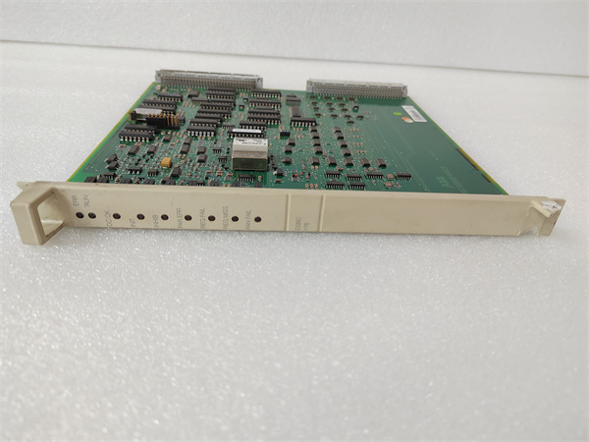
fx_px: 391
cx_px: 294
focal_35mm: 23
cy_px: 221
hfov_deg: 73.9
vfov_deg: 58.9
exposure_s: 1/100
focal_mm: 5.52
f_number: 1.9
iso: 2563
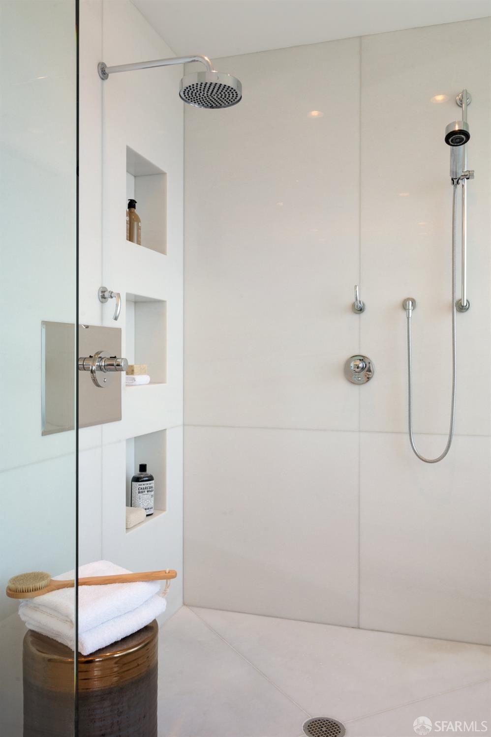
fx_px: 604
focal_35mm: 30
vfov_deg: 62.8
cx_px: 246
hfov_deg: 44.2
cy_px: 368
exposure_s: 1/25
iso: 400
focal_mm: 29.5
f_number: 11
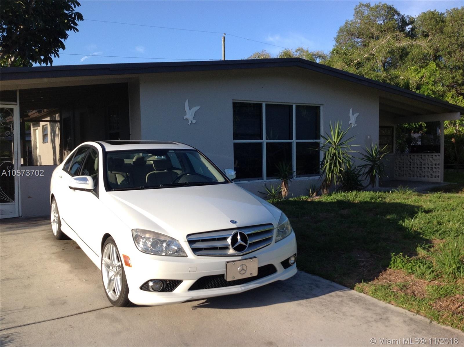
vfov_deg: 40.6
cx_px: 232
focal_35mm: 35
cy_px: 174
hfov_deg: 52.7
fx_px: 468
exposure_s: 1/916
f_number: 2.4
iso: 50
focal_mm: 4.28
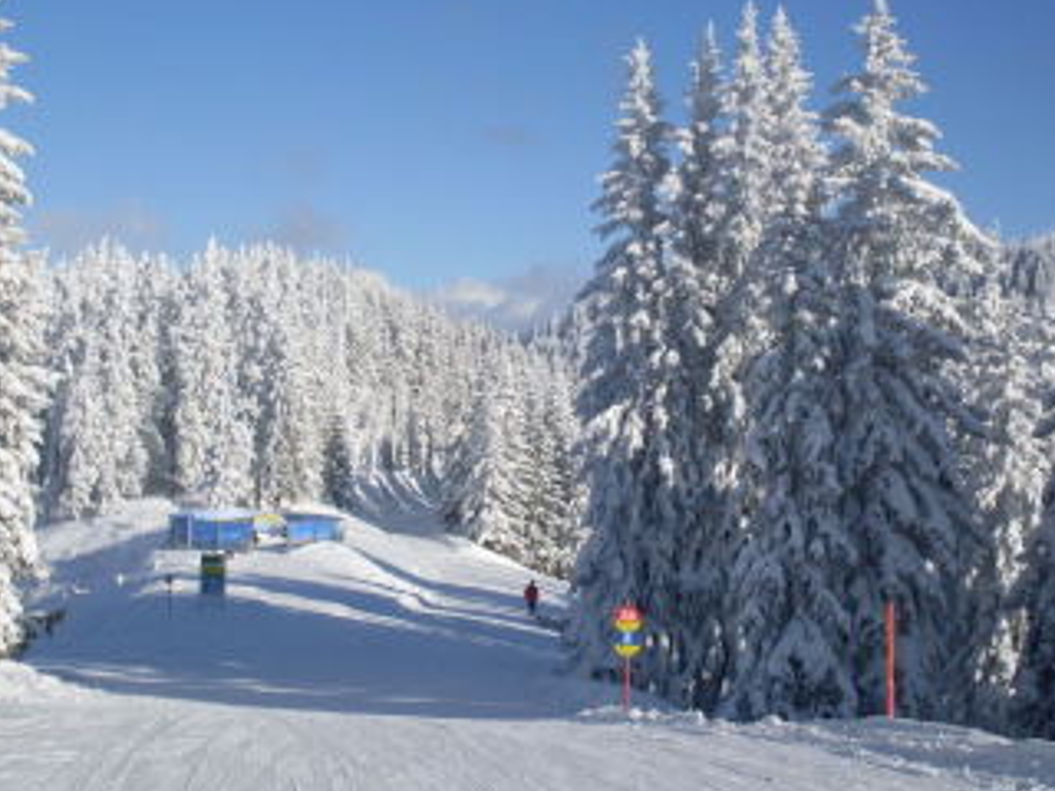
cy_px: 369
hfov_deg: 33.8
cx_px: 471
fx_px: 1737
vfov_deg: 25.7
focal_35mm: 57
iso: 80
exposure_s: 1/500
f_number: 8.4
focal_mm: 6.3
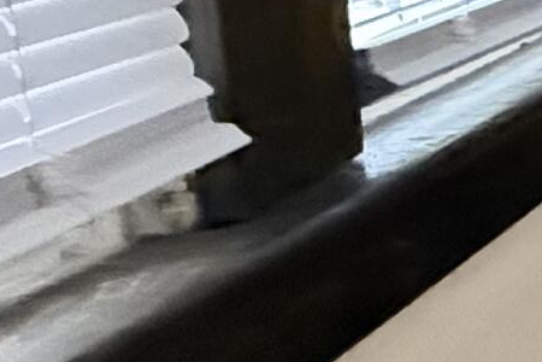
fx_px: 1460
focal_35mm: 97
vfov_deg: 13.5
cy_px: -122
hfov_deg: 10.2
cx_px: 1801
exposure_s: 1/60
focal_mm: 2.22
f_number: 2.2
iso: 800
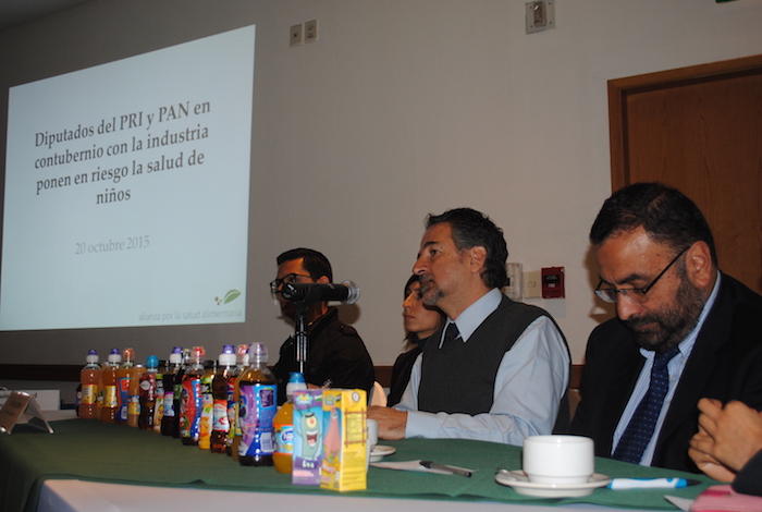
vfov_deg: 34.4
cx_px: 381
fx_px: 827
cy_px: 256
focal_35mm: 39
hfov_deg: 49.5
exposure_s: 1/60
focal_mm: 26
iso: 200
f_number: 4.2
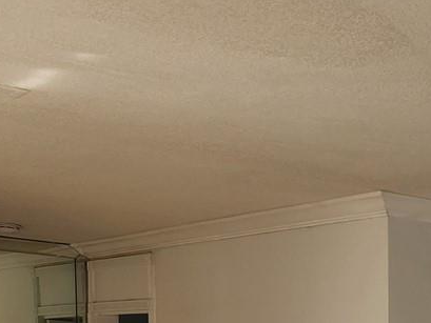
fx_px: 1121
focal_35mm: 90
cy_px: 521
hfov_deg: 19.1
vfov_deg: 14.9
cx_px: 645
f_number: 1.8
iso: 40
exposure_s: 1/120
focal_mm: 5.4
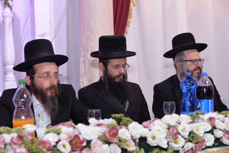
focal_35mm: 52
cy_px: 76
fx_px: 331
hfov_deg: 38.2
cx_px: 114
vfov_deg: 26.0
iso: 1250
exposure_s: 1/125
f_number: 4.5
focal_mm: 52
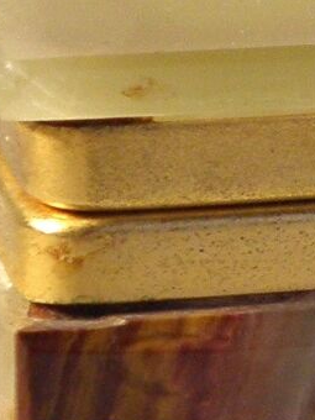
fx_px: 4574
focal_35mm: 377
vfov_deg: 5.3
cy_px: 256
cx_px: 1073
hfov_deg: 3.8
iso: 125
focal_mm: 9.1
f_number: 4
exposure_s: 1/50
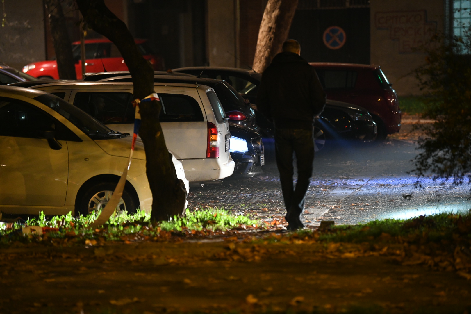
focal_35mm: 160
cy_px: 157
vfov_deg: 8.6
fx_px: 2093
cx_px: 236
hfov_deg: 12.8
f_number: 2.8
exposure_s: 1/40
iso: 5000
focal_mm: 160
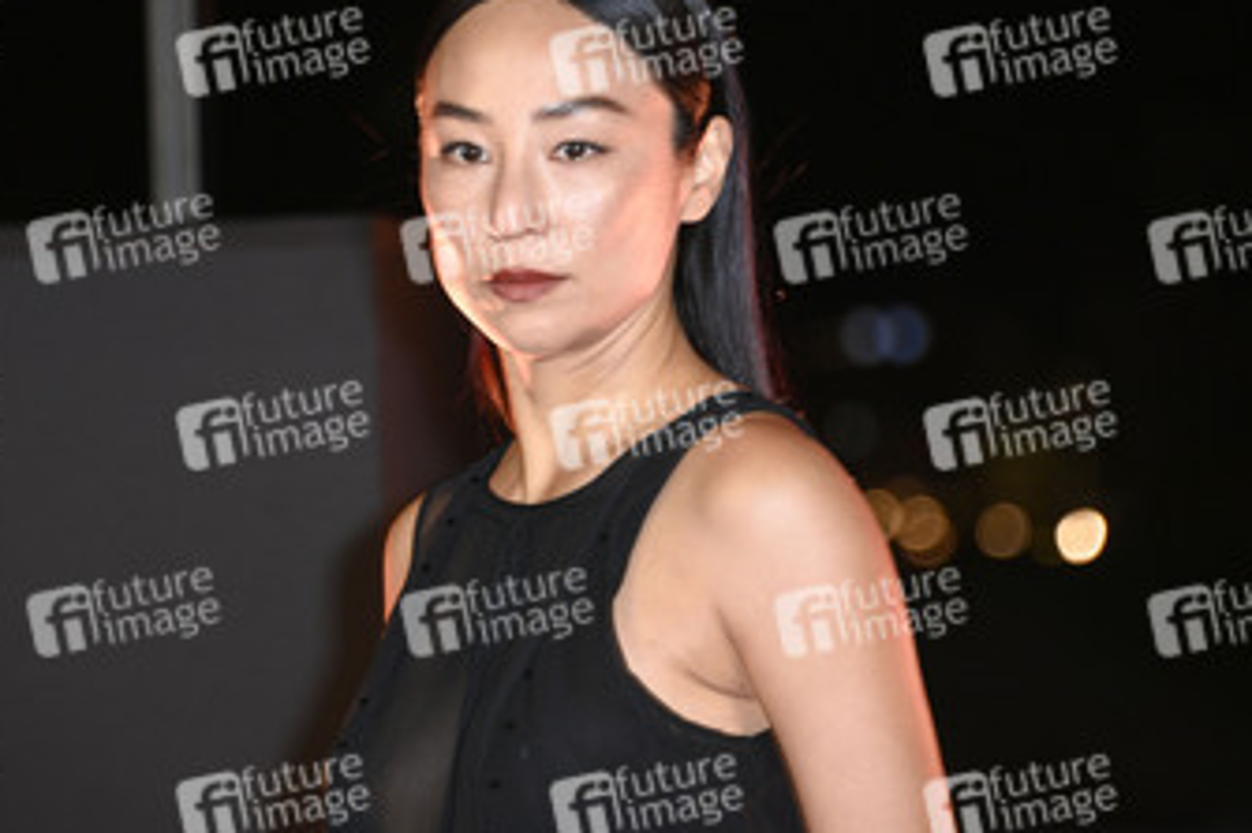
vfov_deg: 4.9
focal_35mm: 283
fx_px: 9837
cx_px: 548
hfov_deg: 7.3
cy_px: 332
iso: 1000
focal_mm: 210
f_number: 5.6
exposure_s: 1/80
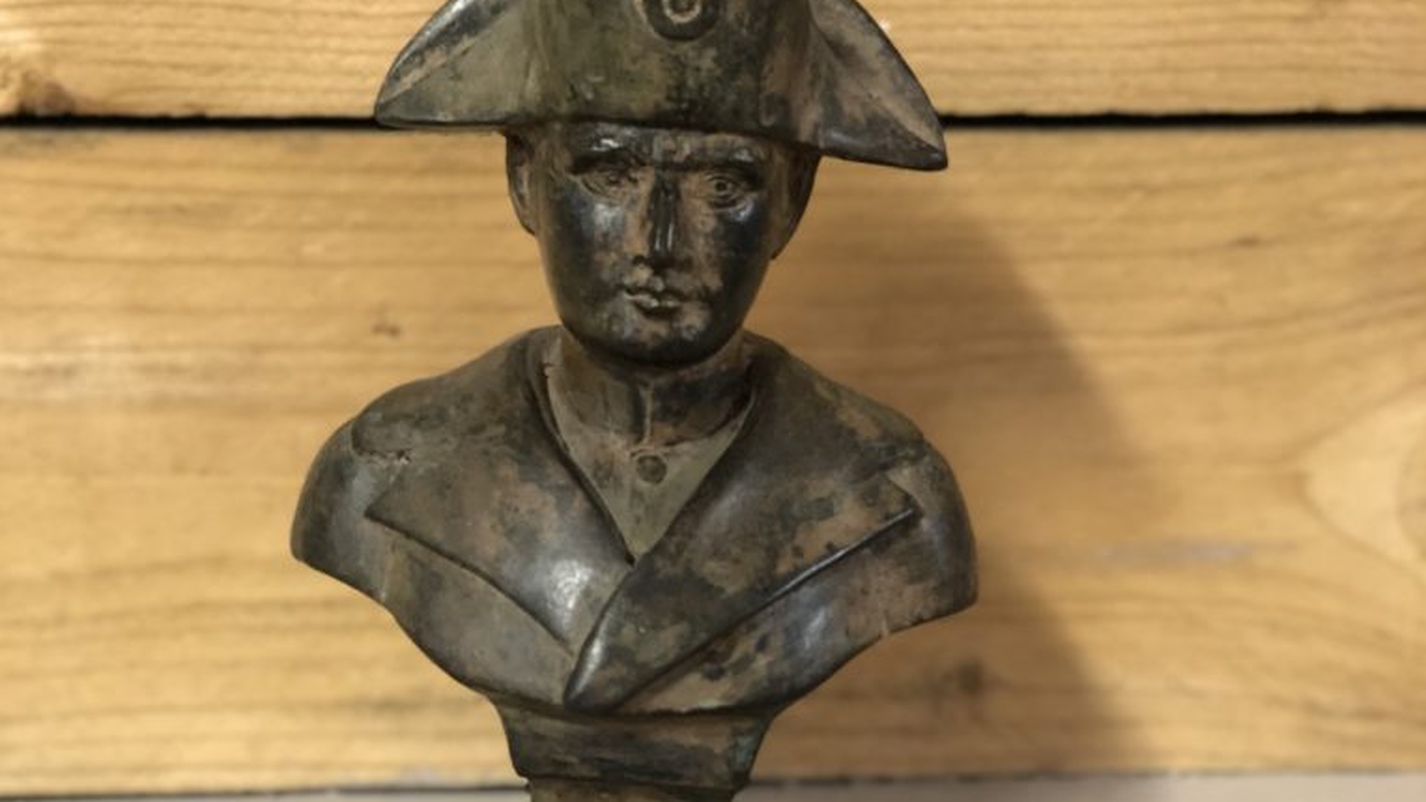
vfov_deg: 15.8
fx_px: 2873
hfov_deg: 27.9
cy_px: 540
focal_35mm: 76
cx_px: 714
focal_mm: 6
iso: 160
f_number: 2.4
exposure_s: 1/20
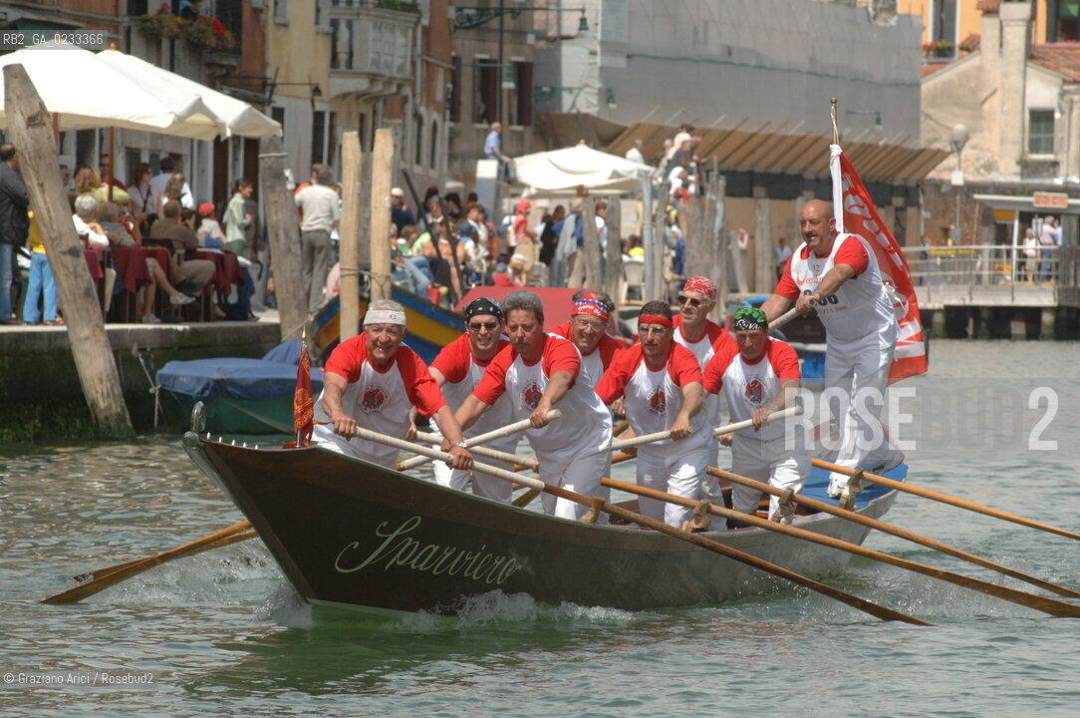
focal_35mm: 300
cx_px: 540
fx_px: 8989
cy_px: 359
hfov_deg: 6.9
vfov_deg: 4.6
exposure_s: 1/500
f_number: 11
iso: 400
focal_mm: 200
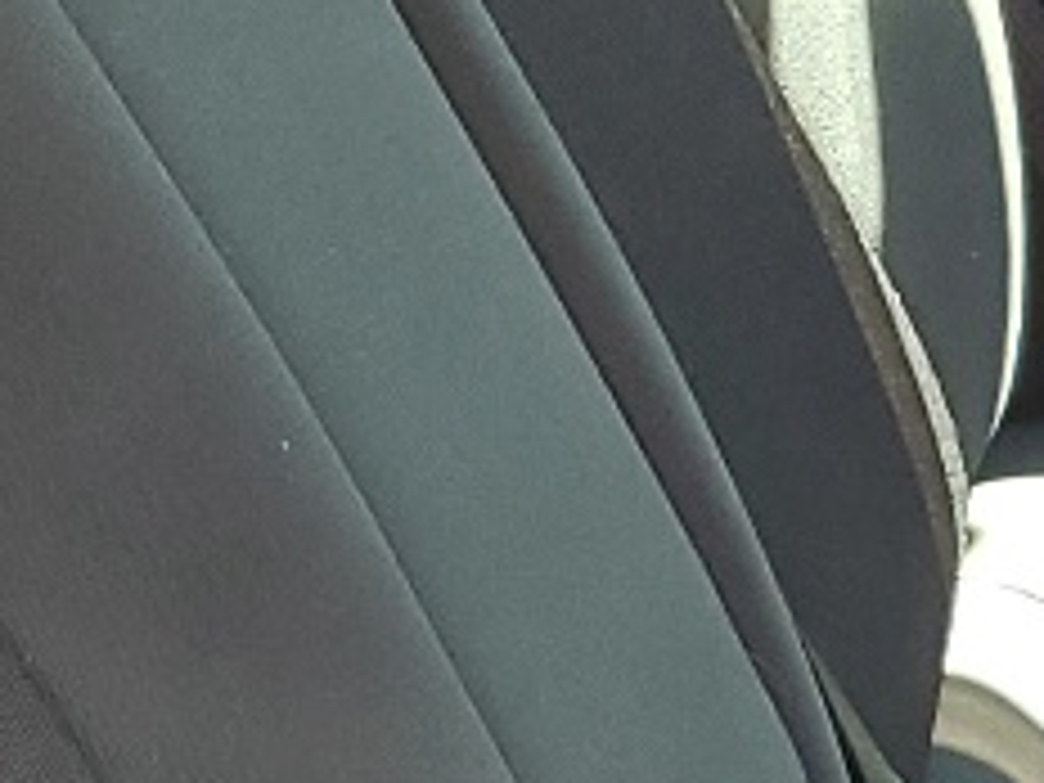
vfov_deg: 8.2
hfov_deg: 9.8
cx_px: 2462
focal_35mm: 179
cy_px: 954
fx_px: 5399
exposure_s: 1/120
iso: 66
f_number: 1.5
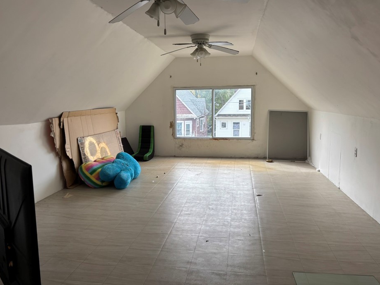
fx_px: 318
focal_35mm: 29
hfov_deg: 61.6
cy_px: 144
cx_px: 190
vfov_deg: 48.2
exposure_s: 1/370
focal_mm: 5.96
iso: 50
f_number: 1.6
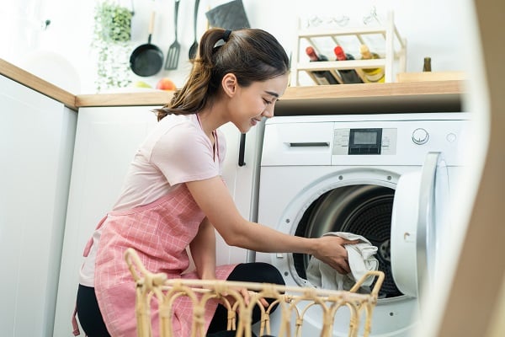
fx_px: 771
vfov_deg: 24.6
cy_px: 168
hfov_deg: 36.2
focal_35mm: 55
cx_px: 252
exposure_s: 1/200
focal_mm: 55
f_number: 2.5
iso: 500
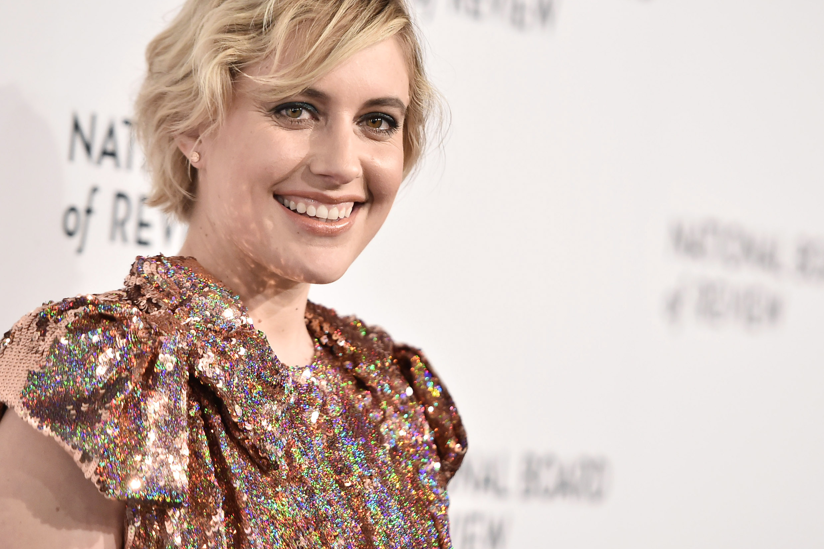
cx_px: 374
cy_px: 249
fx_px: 4712
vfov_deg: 6.7
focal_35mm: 206
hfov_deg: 10.0
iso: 3200
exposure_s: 1/250
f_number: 2.8
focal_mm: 170
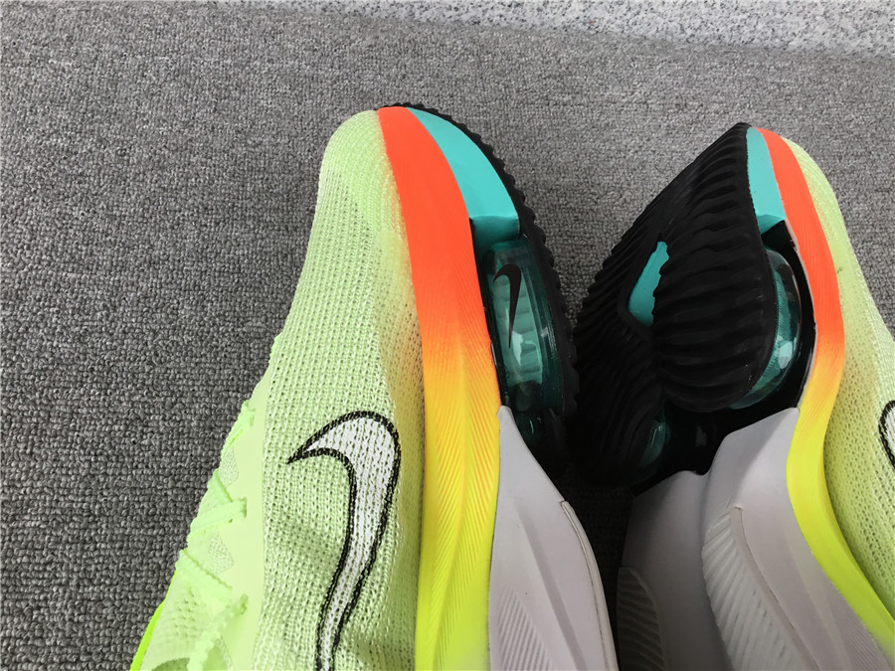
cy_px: 336
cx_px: 448
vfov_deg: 45.4
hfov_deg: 58.4
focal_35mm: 31
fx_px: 802
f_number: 2.4
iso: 25
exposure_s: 1/193
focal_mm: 3.3
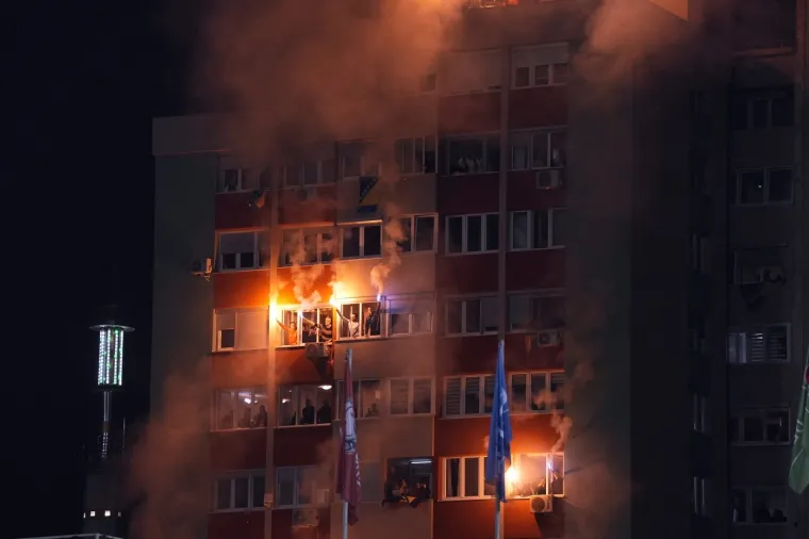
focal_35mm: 200
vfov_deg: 6.9
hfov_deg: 10.3
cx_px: 404
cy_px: 270
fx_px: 4492
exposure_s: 1/800
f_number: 3.5
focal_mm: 200
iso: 2500
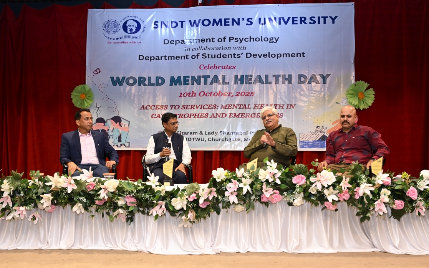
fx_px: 456
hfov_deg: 50.4
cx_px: 214
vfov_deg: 32.8
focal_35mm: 39
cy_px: 141
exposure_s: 1/125
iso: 2000
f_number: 5.6
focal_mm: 38
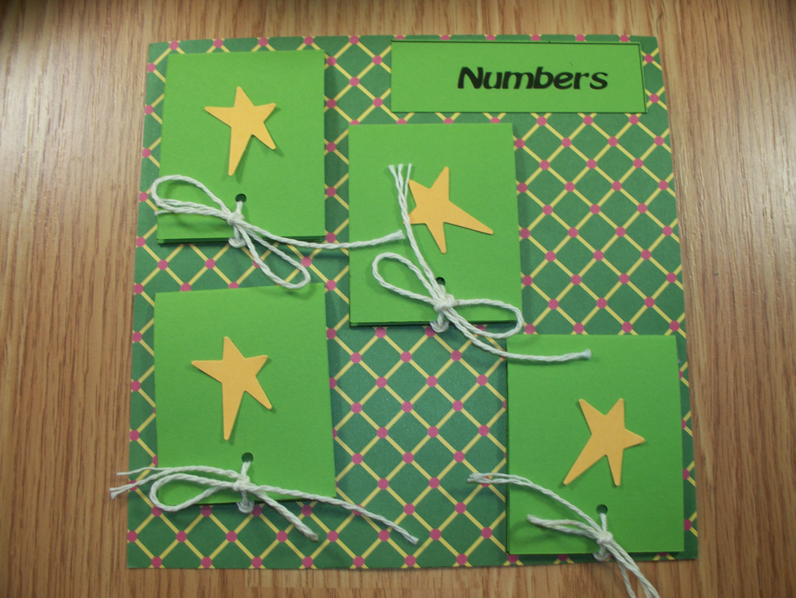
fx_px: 828
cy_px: 299
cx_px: 398
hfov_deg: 51.3
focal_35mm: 36
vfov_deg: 39.7
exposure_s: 1/60
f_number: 2.8
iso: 64
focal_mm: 7.54
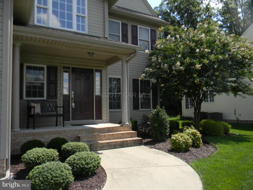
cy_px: 95
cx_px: 126
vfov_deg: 49.7
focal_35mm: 28
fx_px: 205
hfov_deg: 63.4
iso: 80
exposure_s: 1/636
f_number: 3.5
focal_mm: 5
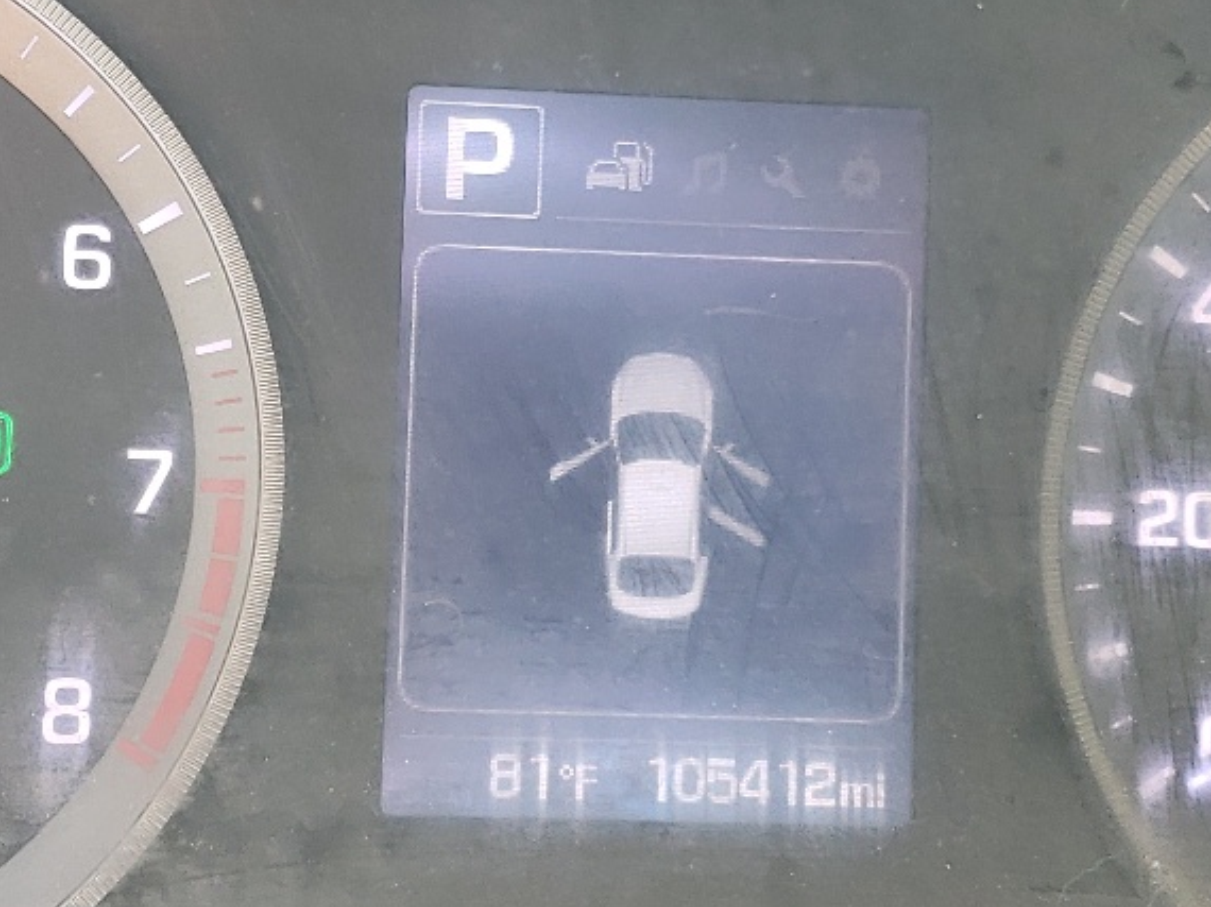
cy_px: 365
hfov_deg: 26.7
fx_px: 2553
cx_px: 610
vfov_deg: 20.1
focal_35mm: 73
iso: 101
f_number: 1.5
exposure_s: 1/60.2
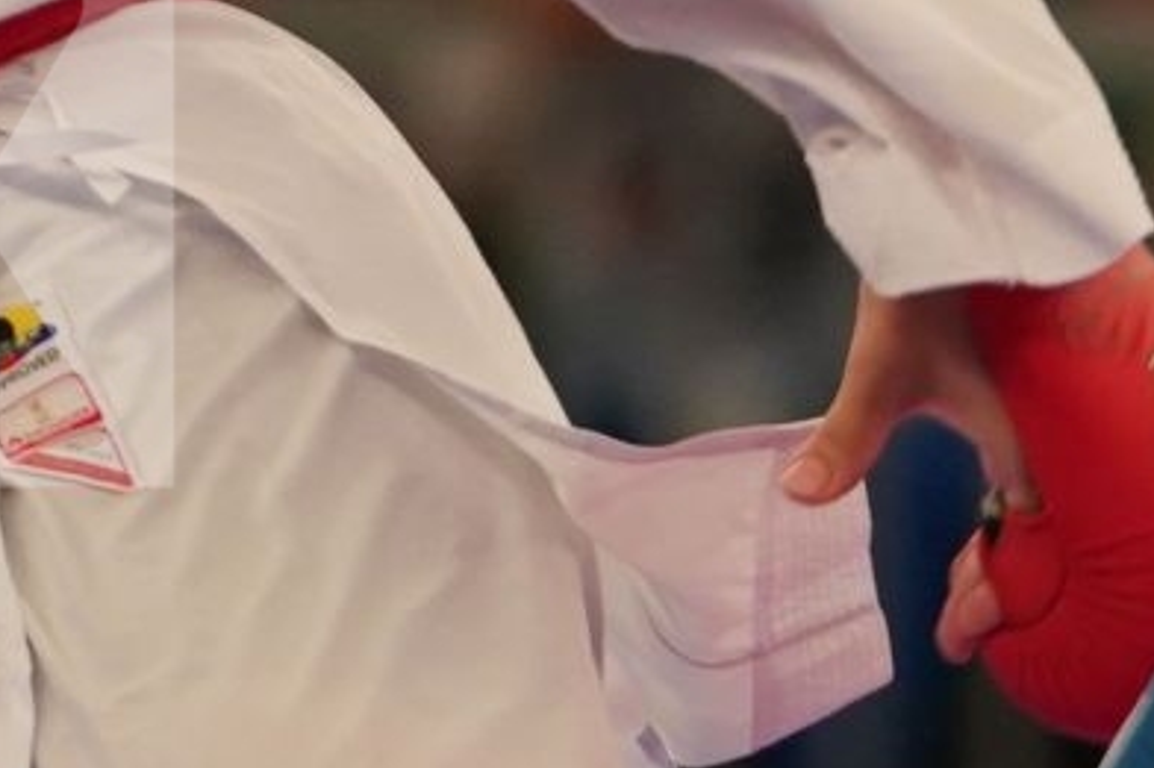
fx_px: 41076
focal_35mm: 1282
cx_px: -100
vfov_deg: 1.1
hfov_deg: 1.6
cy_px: -827
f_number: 2.8
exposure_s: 1/1000
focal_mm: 186
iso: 1600
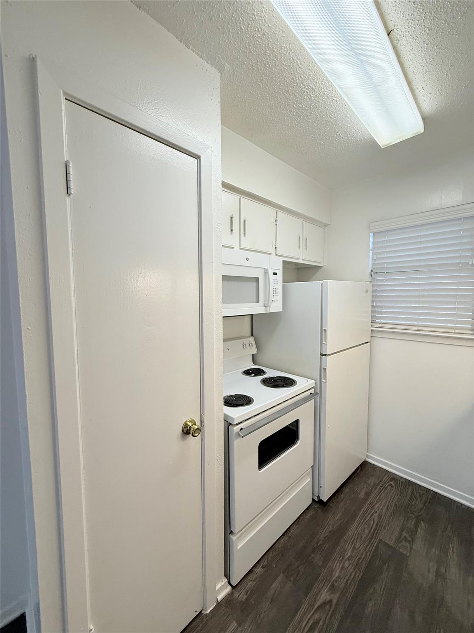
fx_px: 256
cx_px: 237
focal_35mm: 14
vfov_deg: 102.1
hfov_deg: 85.7
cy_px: 316
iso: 200
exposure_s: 1/120
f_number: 2.2
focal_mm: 2.22
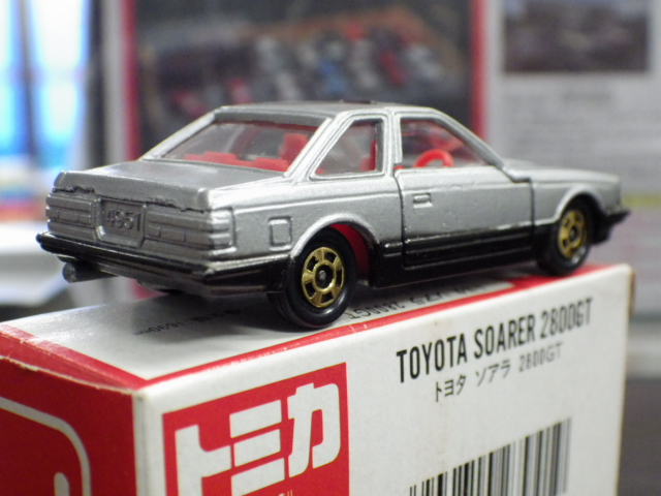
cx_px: 330
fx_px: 1127
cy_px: 248
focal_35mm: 59
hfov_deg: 32.7
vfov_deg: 24.8
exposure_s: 1/40
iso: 800
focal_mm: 10.7
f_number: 4
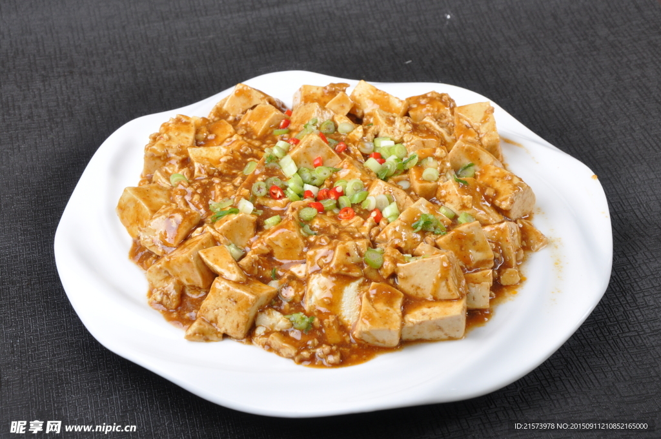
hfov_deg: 27.0
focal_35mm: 75
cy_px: 220
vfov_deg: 18.1
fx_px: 1375
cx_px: 330
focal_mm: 50
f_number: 10
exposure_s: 1/125
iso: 640
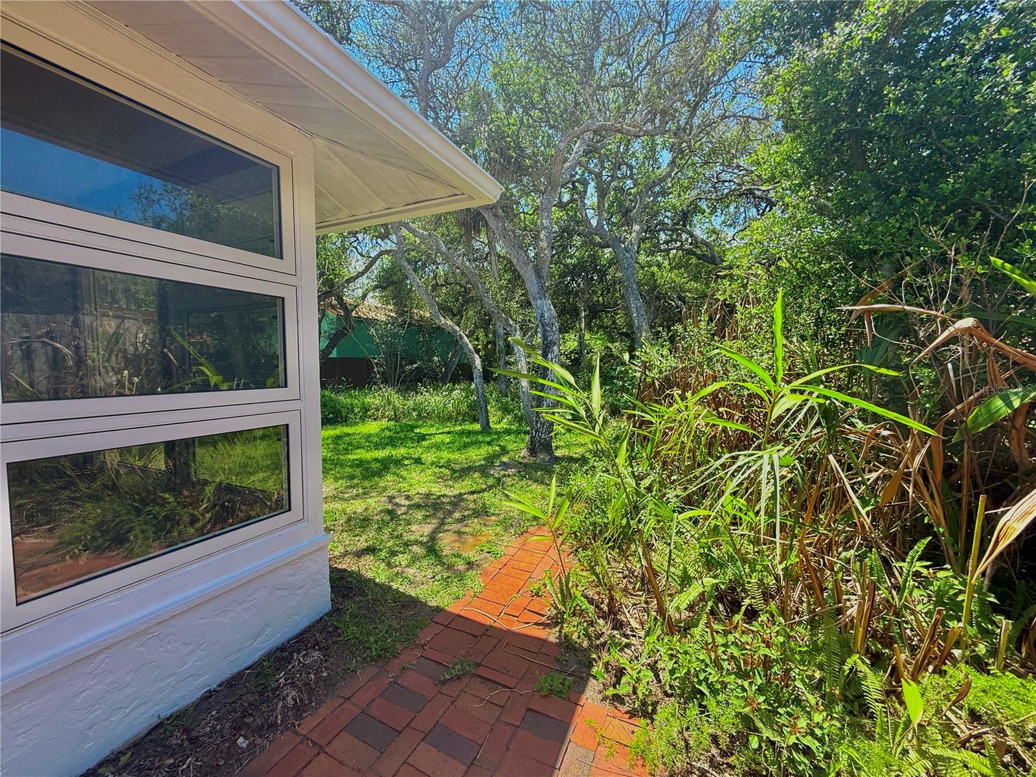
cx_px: 518
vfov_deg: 85.7
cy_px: 388
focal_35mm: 14
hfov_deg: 102.1
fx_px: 419
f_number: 2.2
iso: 50
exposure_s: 1/625
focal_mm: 2.22
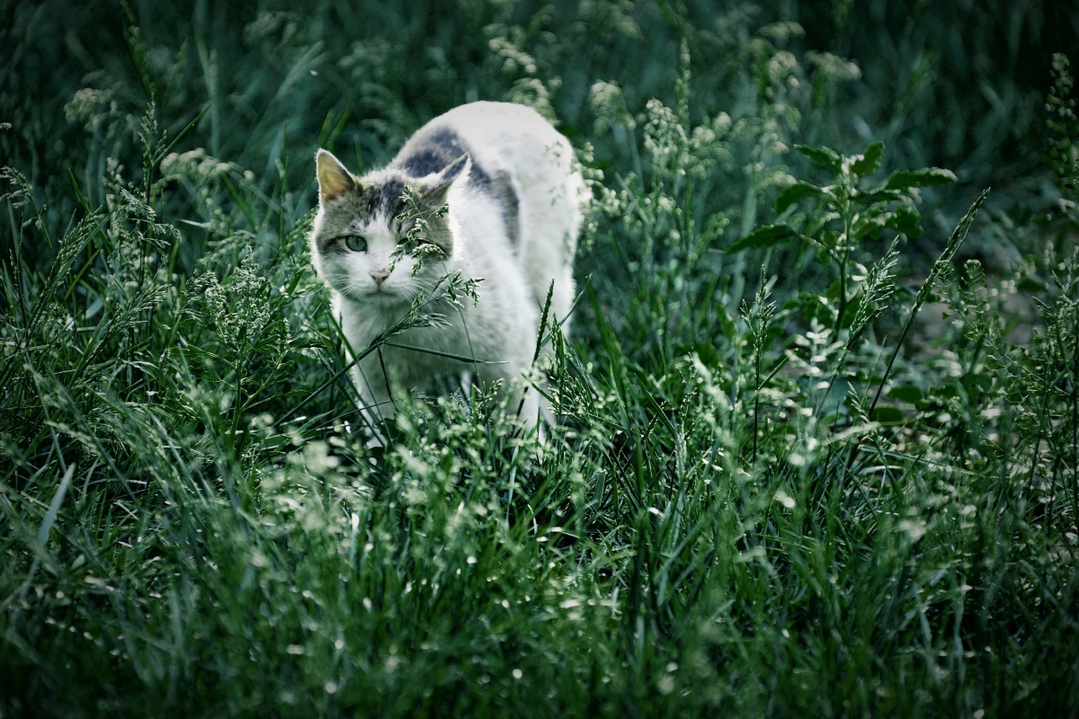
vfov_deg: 6.9
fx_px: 5994
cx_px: 540
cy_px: 360
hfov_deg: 10.3
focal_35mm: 200
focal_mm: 200
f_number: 4.5
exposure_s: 1/500
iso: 250
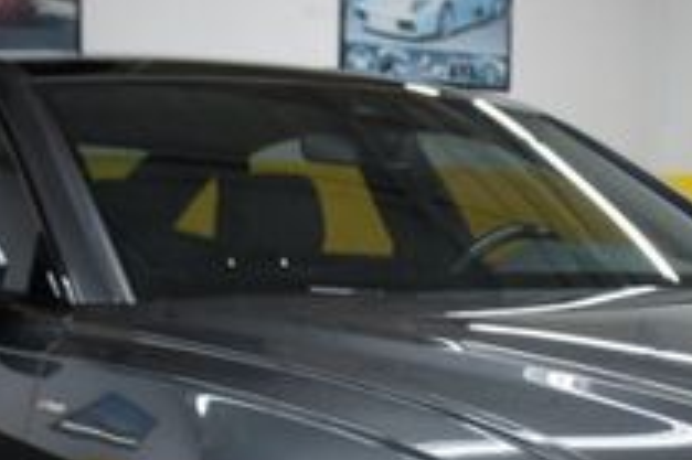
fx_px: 1767
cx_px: 523
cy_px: 513
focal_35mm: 92
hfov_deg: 22.0
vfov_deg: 14.5
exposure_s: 1/30
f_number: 4
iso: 200
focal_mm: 20
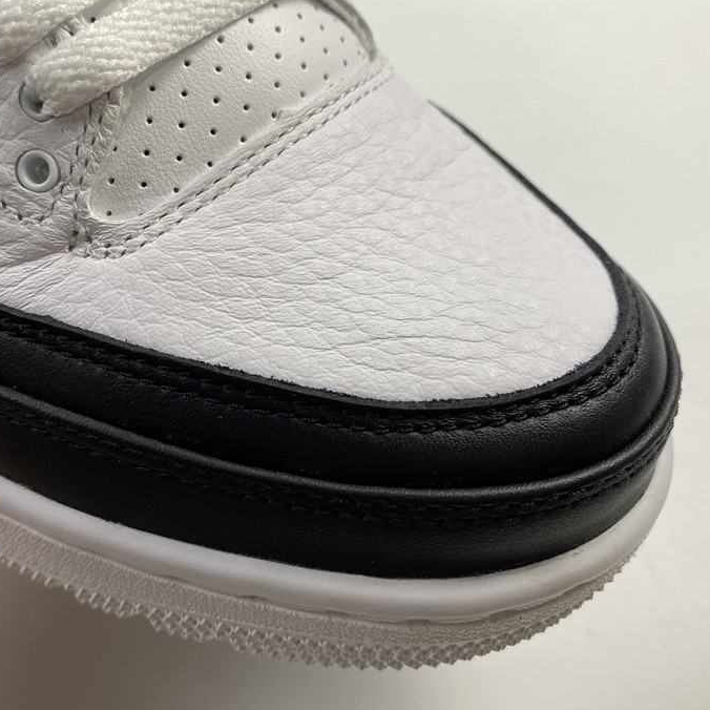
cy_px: 333
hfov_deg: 48.3
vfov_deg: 48.4
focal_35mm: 34
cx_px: 309
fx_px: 789
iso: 50
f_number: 1.8
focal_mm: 4.25
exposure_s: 1/100
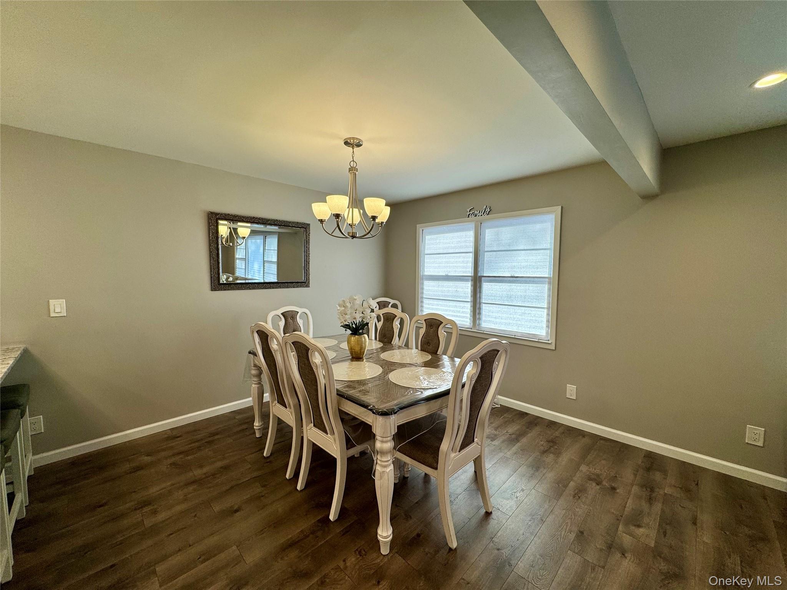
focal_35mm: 14
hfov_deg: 102.1
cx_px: 394
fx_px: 318
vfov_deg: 85.7
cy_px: 295
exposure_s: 1/120
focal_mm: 2.22
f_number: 2.2
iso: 64
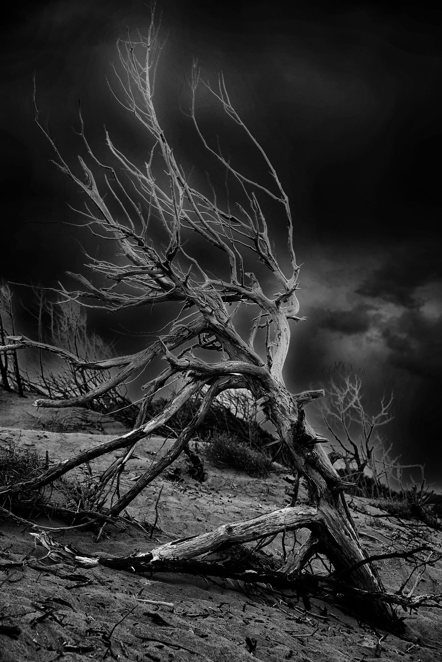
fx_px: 1380
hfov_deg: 18.2
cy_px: 331
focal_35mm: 75
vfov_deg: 27.0
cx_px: 221
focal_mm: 75
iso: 320
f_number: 5.6
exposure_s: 1/500
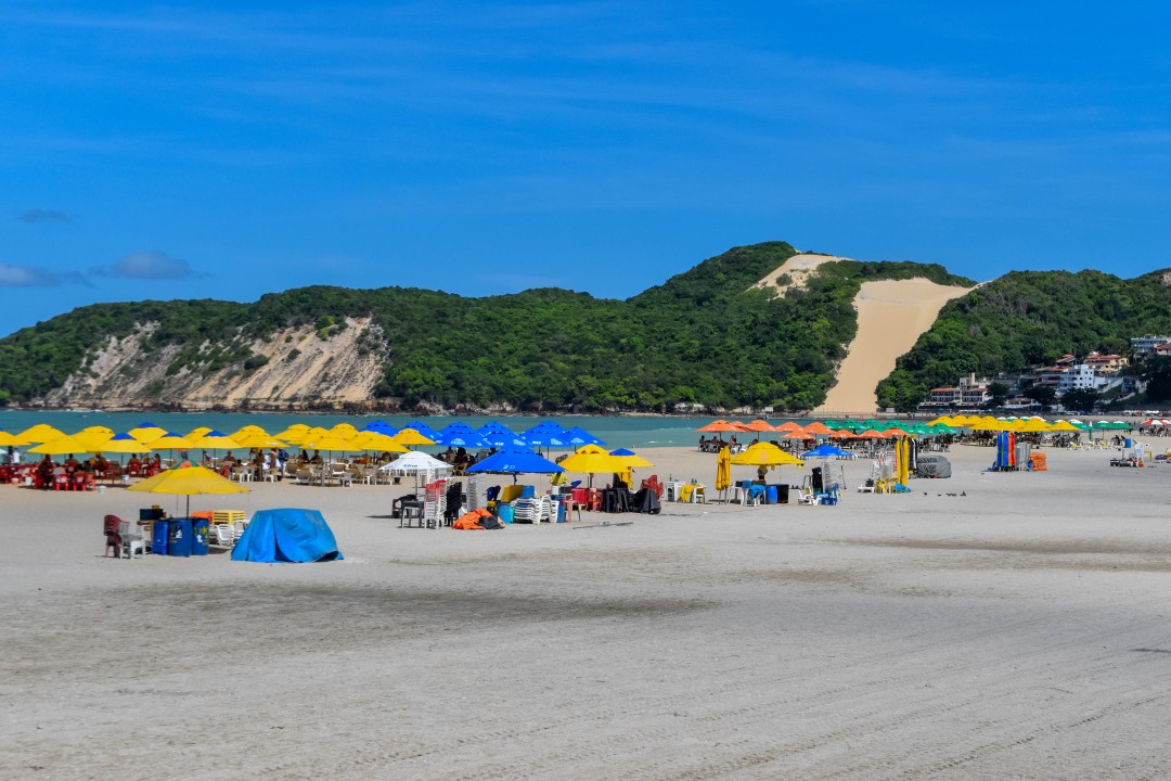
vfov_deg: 19.7
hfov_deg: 29.2
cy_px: 390
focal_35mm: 69
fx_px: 2244
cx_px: 586
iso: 360
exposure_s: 1/2000
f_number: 8
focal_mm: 46
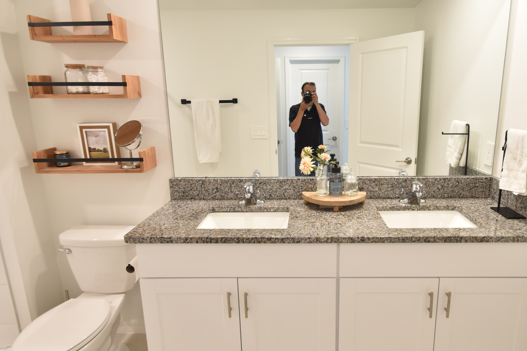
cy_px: 168
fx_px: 322
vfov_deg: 57.2
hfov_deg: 78.1
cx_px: 304
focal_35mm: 22
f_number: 3.5
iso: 800
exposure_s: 1/60
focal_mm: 10
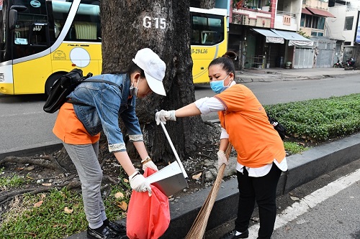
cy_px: 120
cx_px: 180
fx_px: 300
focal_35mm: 30
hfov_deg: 61.9
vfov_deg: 43.6
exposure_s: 1/160
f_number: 5.6
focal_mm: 30
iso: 4000
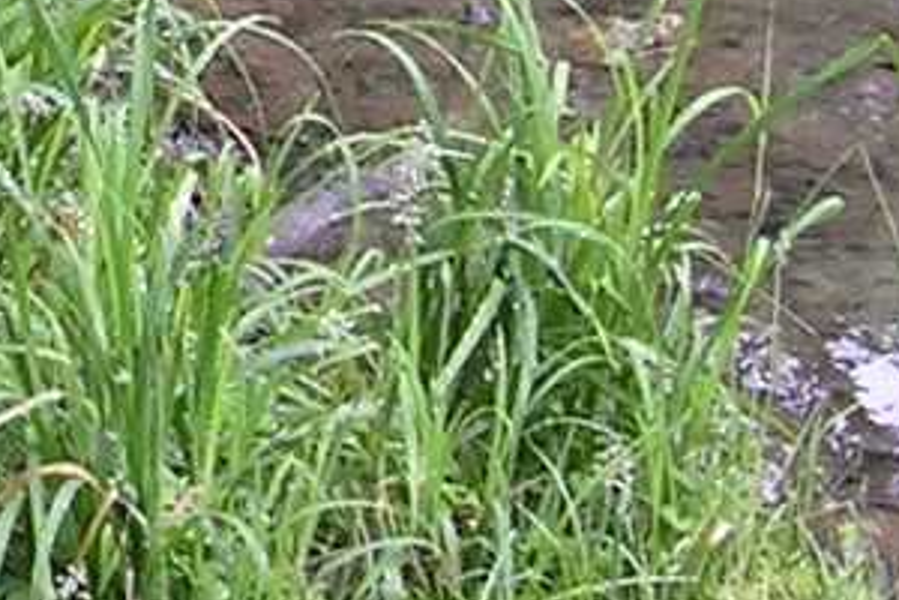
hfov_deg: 9.3
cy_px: -696
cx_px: -689
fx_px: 5269
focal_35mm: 211
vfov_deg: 6.3
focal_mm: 5.8
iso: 100
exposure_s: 1/77.8
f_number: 2.8
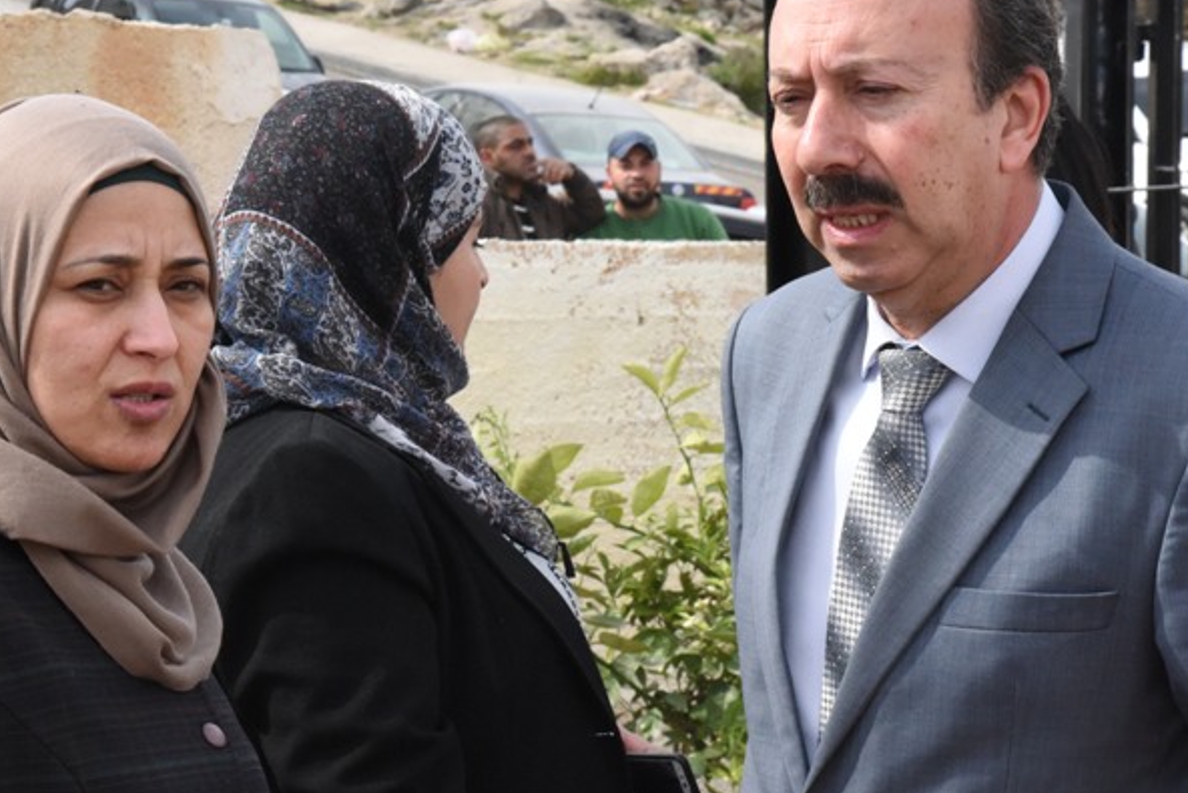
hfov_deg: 15.2
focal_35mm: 135
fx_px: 4456
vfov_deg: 10.2
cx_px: 474
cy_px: 399
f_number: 18
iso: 5000
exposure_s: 1/1250
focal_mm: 78
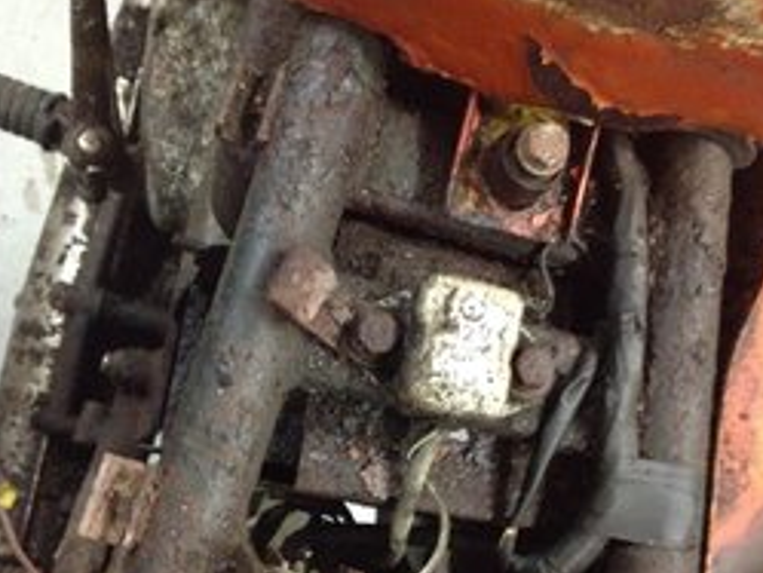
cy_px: 444
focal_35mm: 48
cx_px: 383
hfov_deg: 39.6
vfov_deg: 29.7
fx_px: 1059
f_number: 2.4
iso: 800
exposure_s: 1/15
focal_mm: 4.28
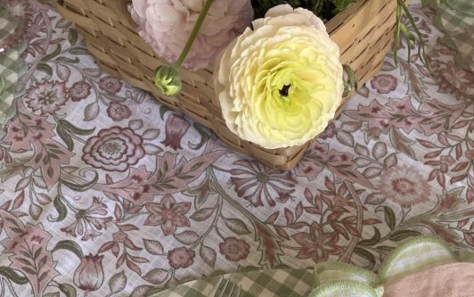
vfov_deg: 22.6
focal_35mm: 53
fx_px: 685
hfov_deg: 38.1
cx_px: 278
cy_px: 352
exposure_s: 1/113
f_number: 1.6
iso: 125
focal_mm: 5.1
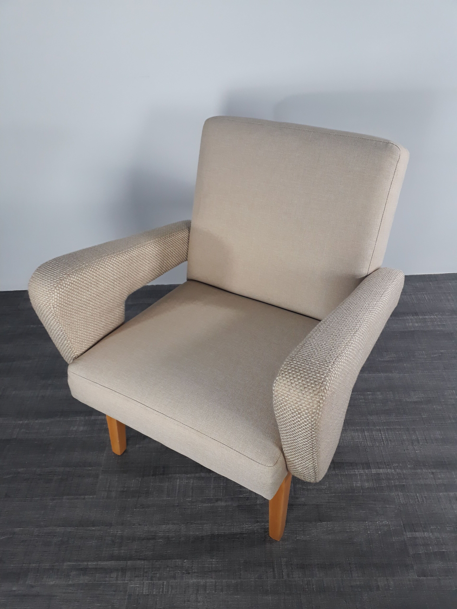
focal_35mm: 27
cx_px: 228
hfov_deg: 51.4
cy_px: 304
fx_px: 475
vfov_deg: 65.3
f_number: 1.9
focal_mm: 3.6
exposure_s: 1/33
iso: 100
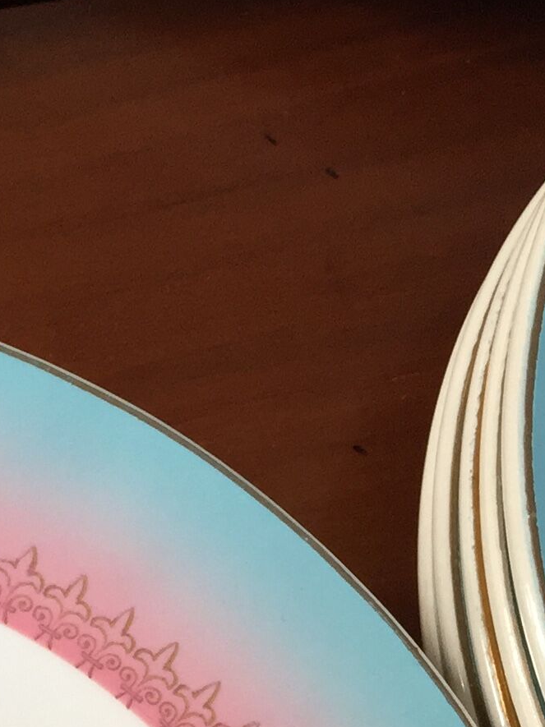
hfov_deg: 13.0
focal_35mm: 107
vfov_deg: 16.8
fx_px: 2248
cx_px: -318
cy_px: 1073
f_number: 2.2
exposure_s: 1/100
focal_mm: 4.15
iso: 50
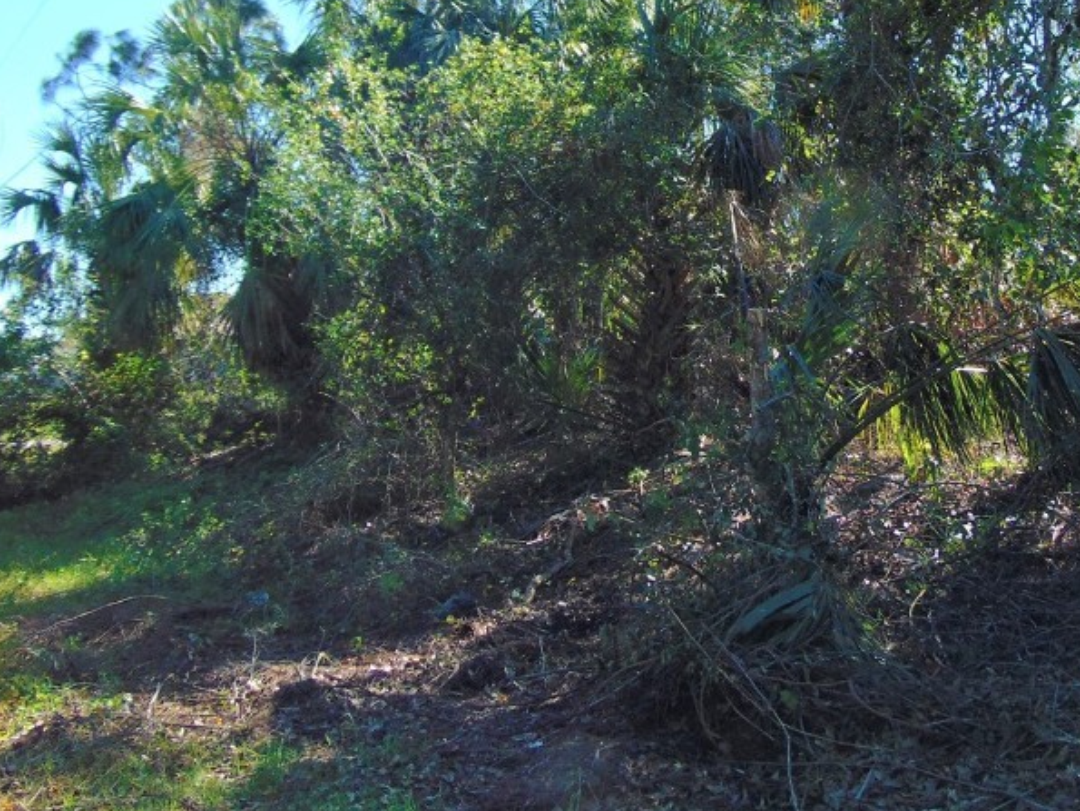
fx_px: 1342
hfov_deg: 43.5
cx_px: 666
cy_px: 201
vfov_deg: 33.0
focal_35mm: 43
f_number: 3
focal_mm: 4.5
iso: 80
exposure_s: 1/500
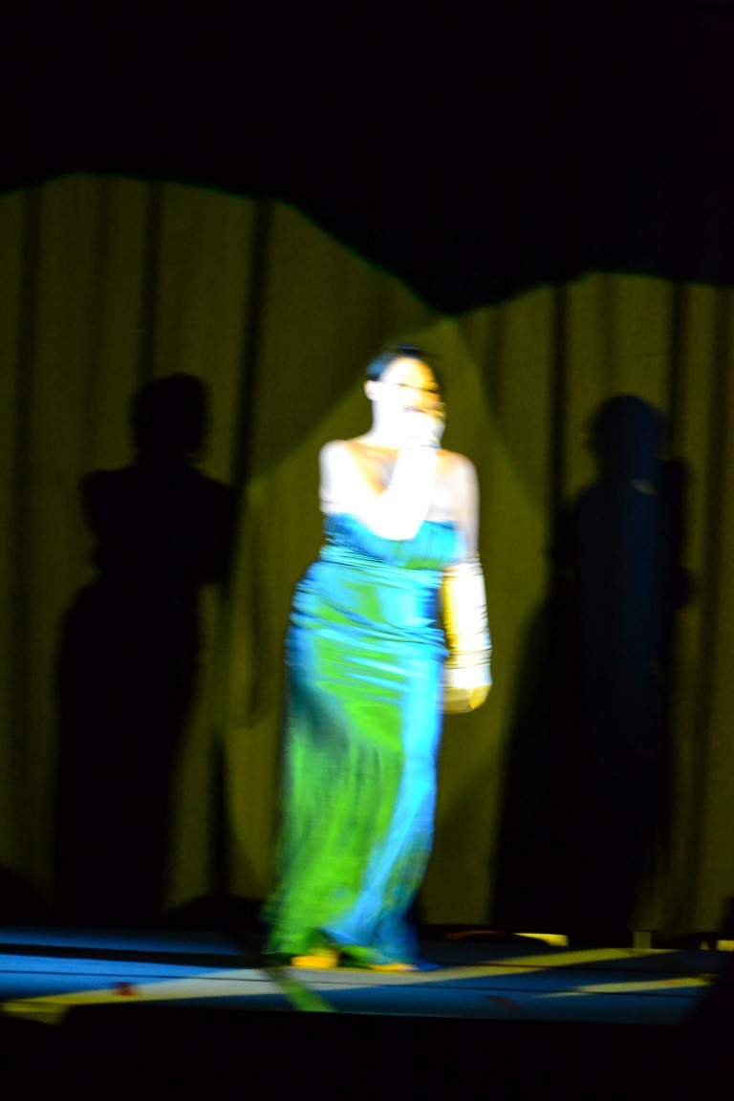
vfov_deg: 16.7
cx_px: 367
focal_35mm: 123
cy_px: 550
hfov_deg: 11.1
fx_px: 3761
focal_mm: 82
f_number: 4.2
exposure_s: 1/15
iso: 3200
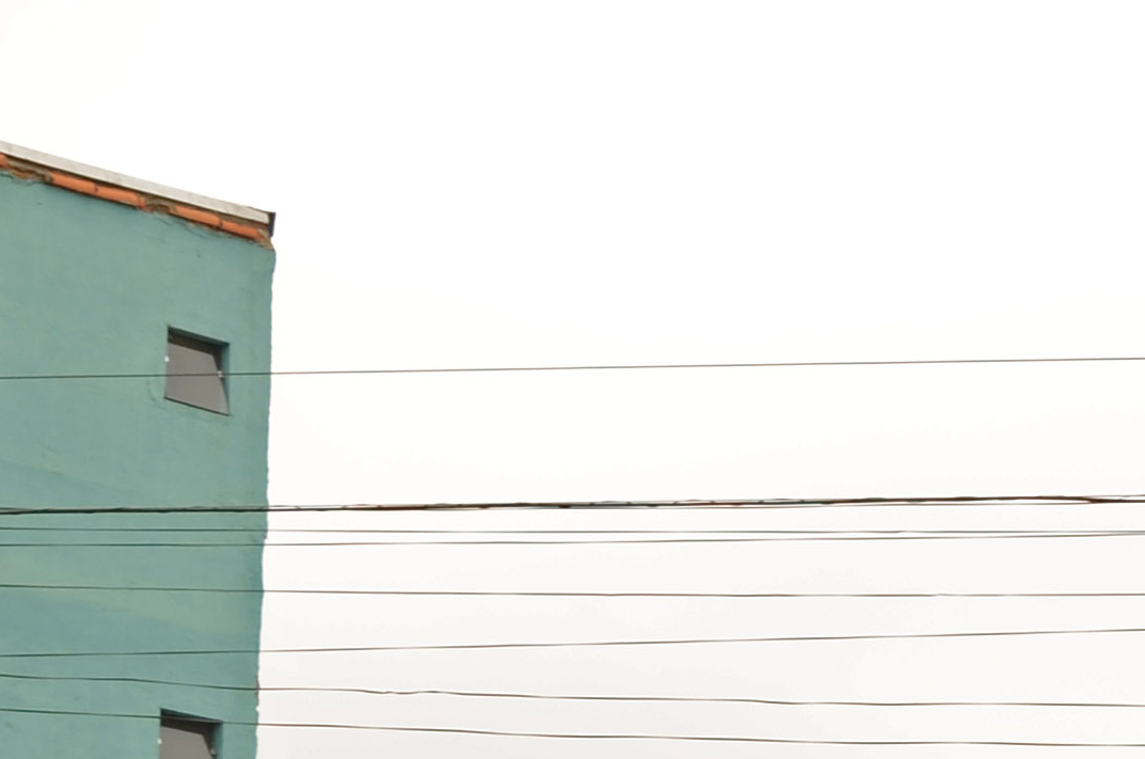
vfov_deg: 10.4
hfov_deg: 15.3
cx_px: 1704
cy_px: 1310
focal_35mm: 124
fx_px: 3936
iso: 100
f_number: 9
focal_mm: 18
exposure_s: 1/125
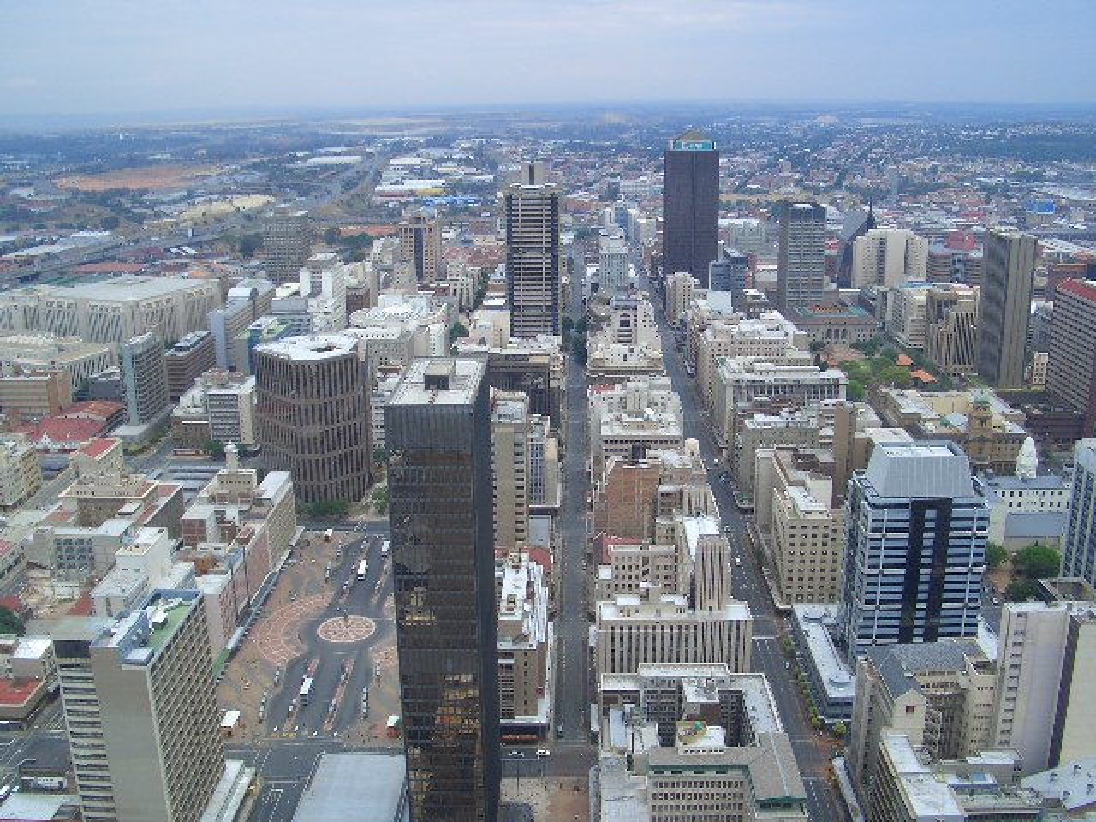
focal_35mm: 35
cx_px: 548
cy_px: 411
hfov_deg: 52.6
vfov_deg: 40.7
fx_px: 1108
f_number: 4.3
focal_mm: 5.8
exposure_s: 1/320
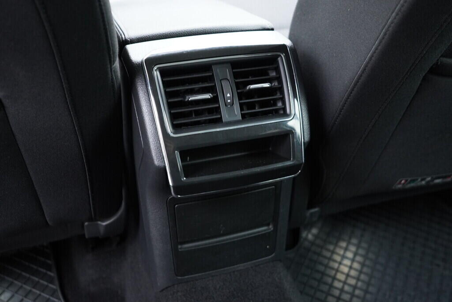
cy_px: 151
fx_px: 452
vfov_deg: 36.9
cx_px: 226
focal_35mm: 36
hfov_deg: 53.1
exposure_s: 1/40
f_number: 2.8
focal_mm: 24
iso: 1600
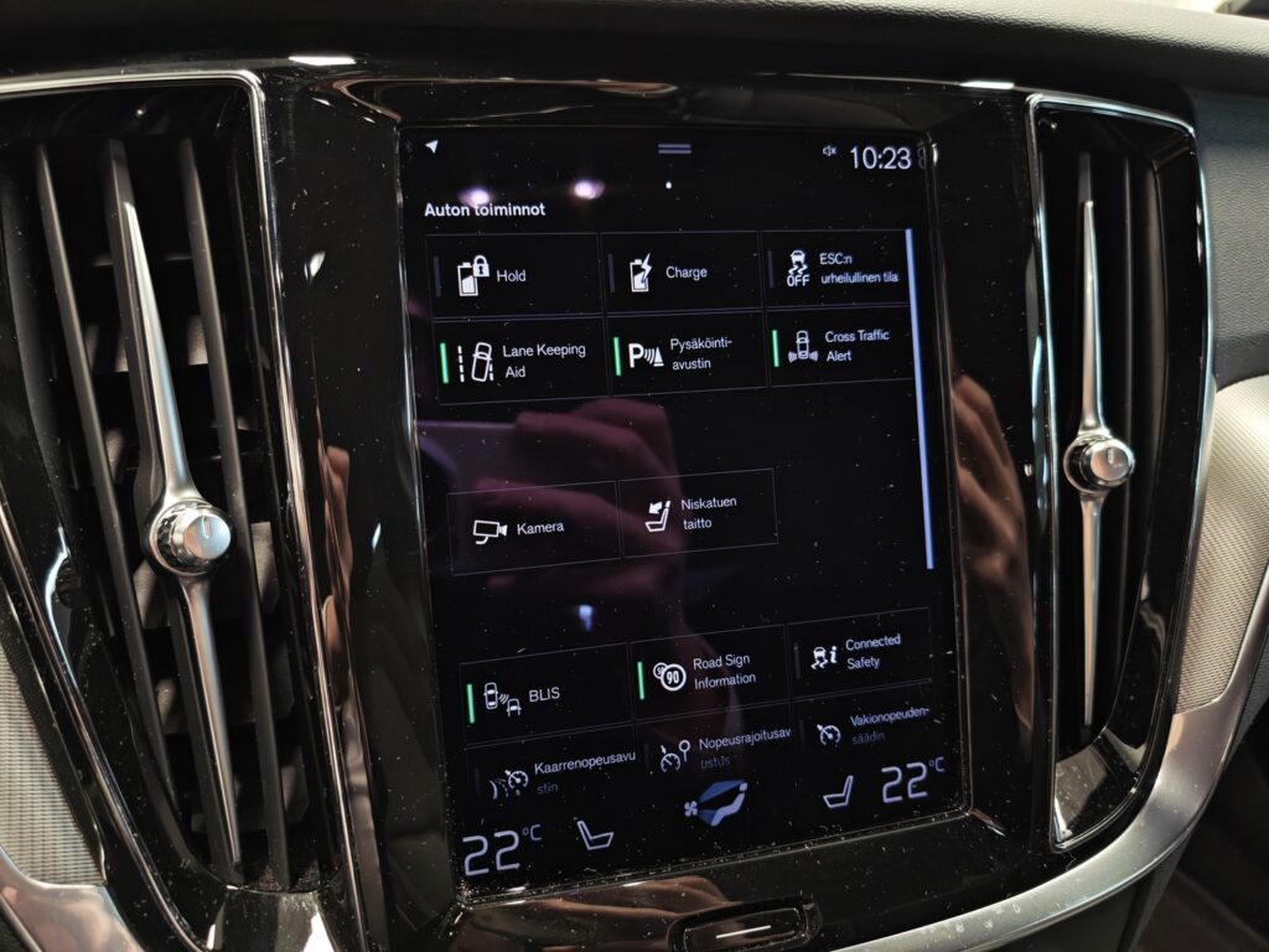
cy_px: 476
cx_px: 634
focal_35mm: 23
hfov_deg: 73.9
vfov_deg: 58.9
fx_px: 843
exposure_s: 1/50
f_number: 1.6
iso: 500
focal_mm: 5.4
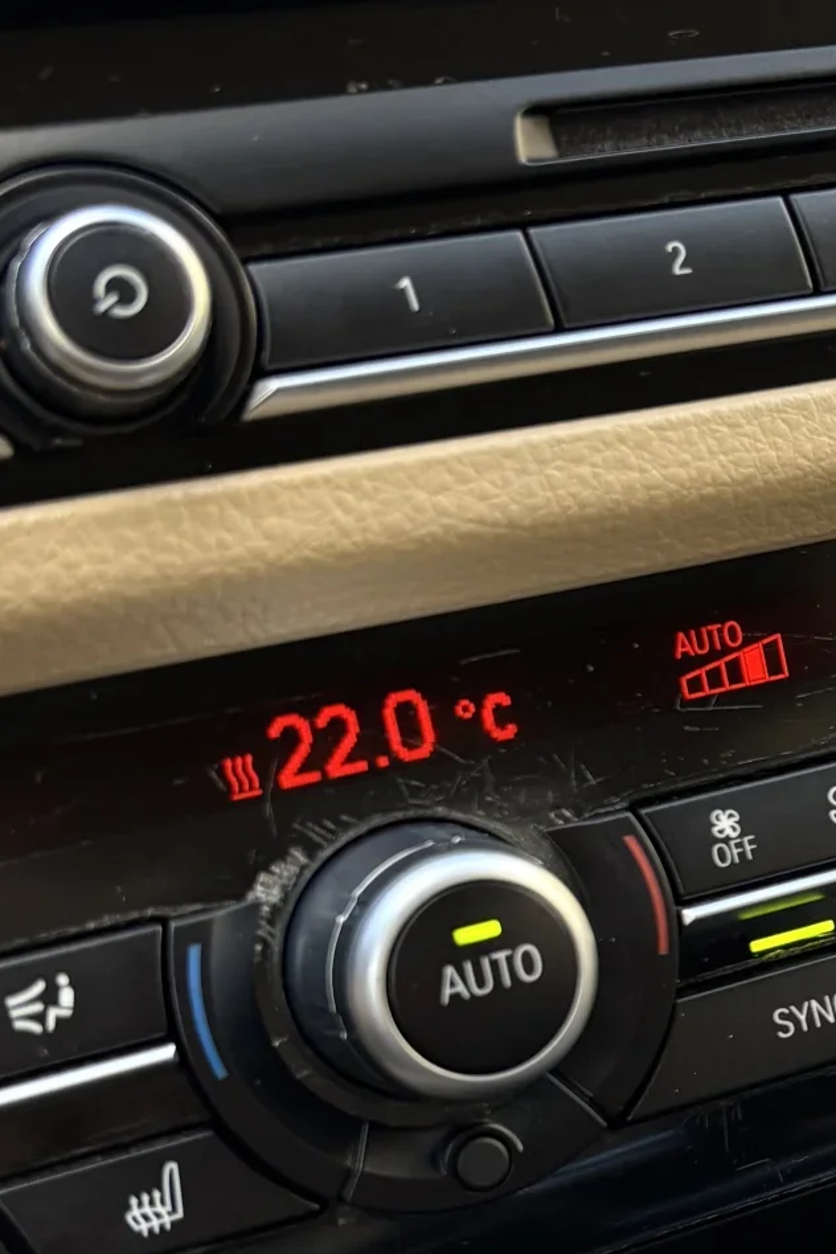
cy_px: 885
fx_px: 2543
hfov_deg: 17.7
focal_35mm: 73
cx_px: 1032
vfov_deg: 27.4
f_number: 1.6
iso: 125
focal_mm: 5.96
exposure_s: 1/87
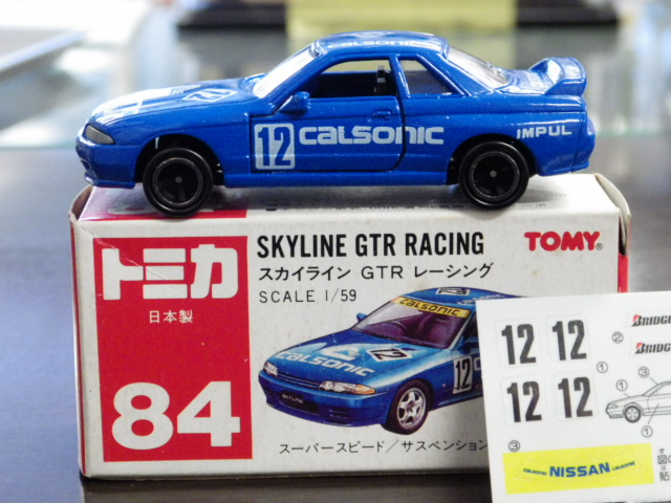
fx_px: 1997
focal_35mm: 103
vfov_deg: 14.4
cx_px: 336
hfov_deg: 19.1
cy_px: 252
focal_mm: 18.4
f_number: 4.6
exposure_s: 1/30
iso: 1000
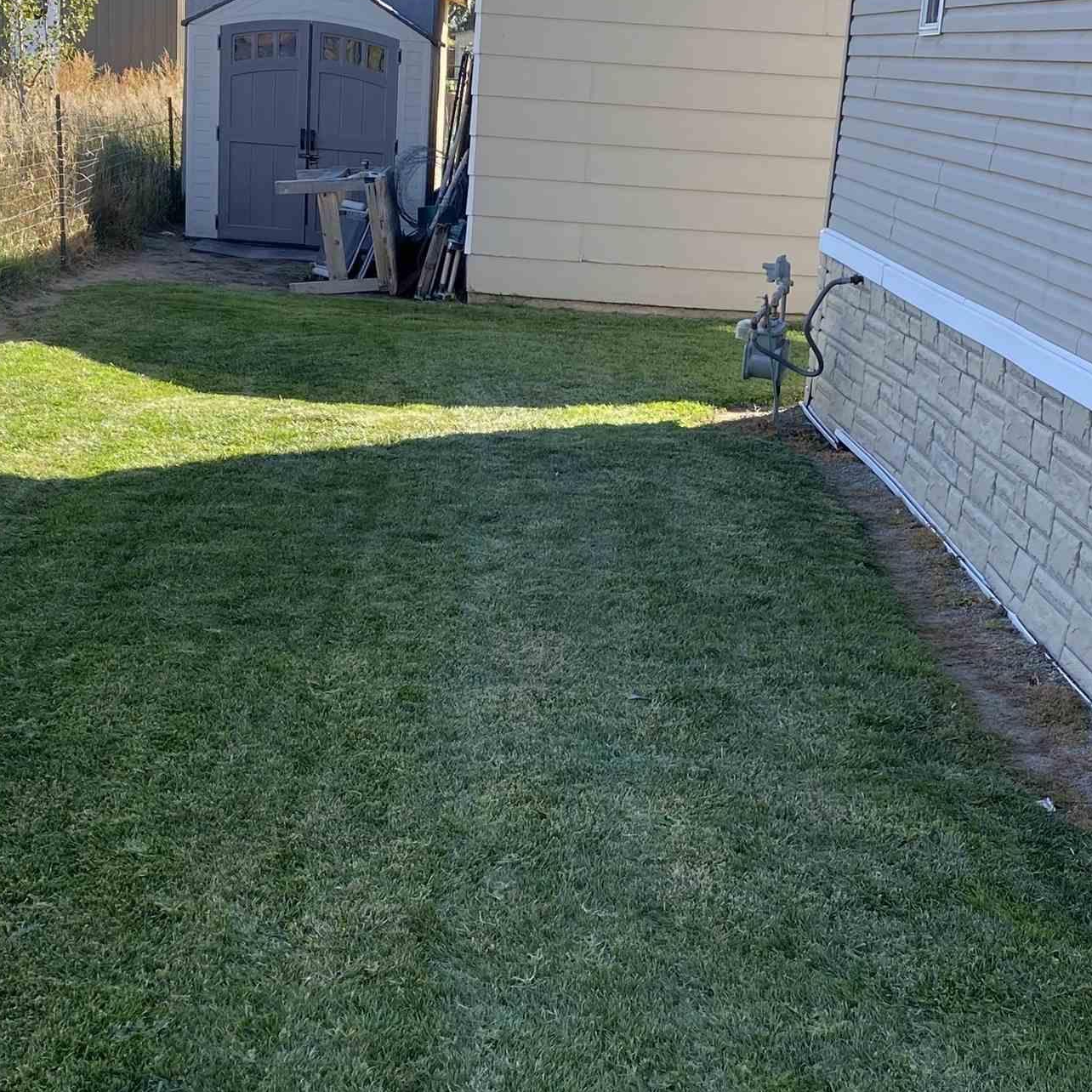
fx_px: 1963
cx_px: 550
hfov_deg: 31.1
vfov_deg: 31.1
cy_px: 590
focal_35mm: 55
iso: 32
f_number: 1.8
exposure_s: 1/588
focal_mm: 4.25
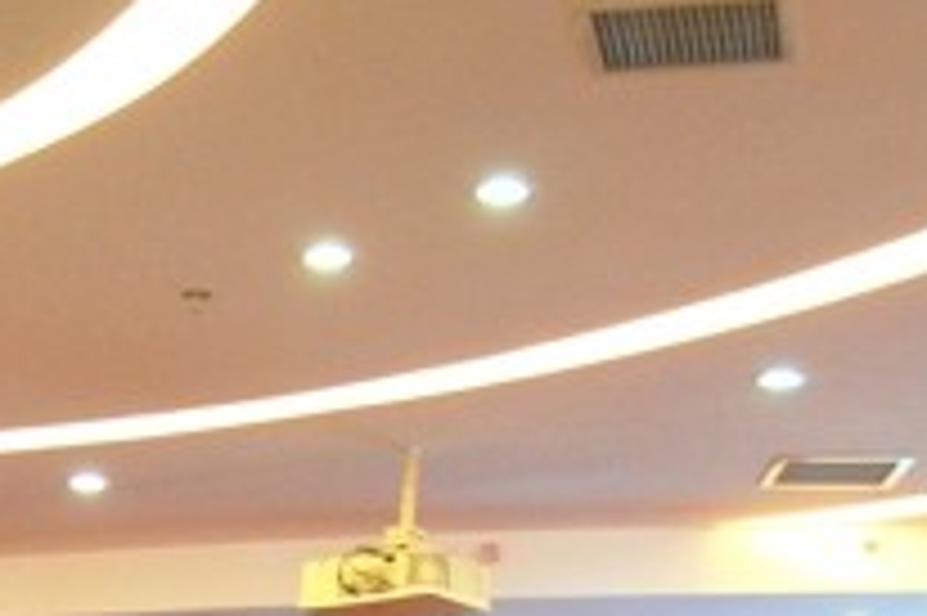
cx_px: -76
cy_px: 1036
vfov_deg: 10.3
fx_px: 3242
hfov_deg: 15.8
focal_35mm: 126
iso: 1000
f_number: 3.8
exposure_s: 1/40
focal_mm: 24
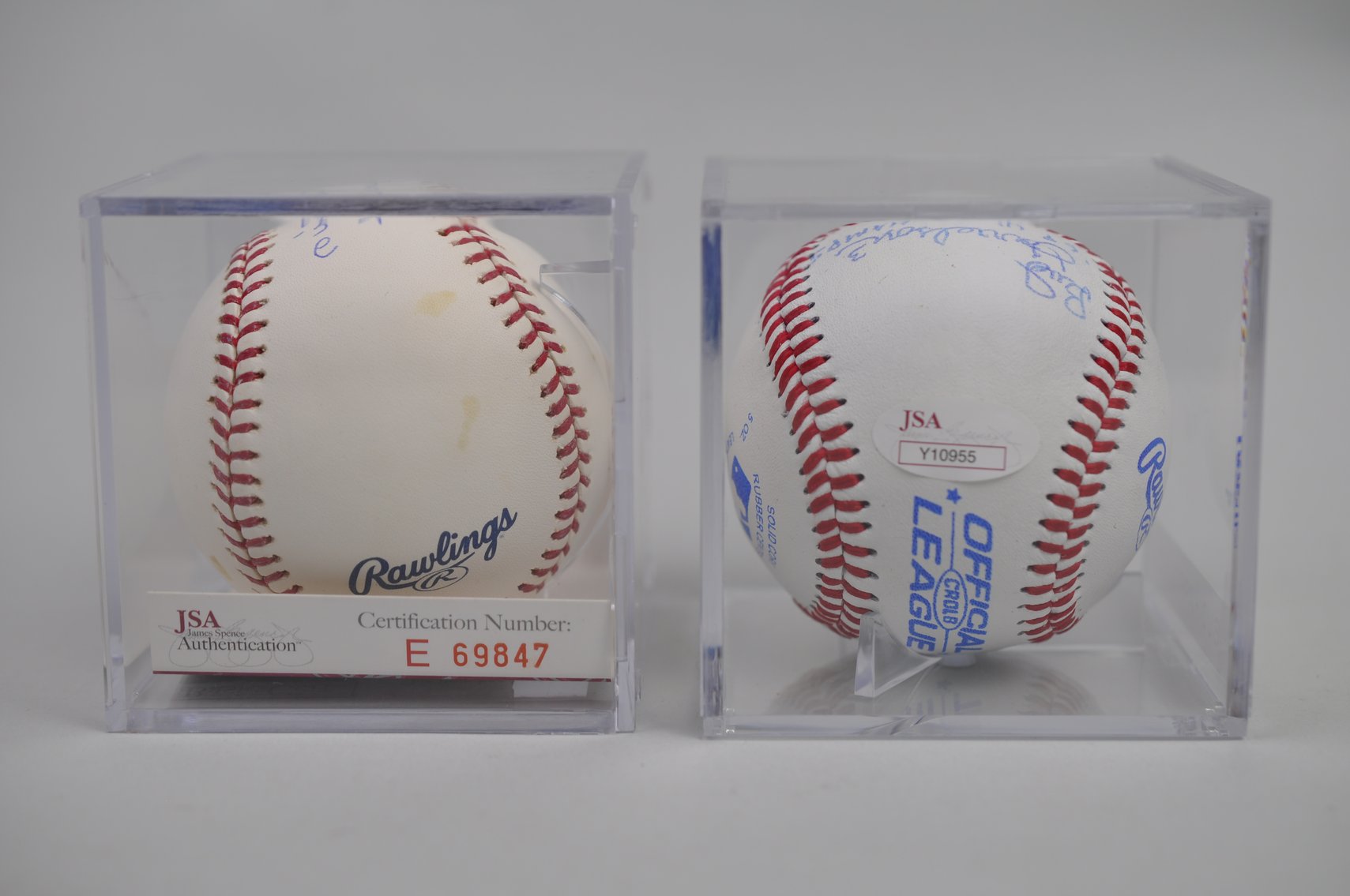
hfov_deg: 33.4
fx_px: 2247
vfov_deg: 22.6
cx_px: 675
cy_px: 448
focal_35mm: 60
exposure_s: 1/80
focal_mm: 40
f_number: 4.5
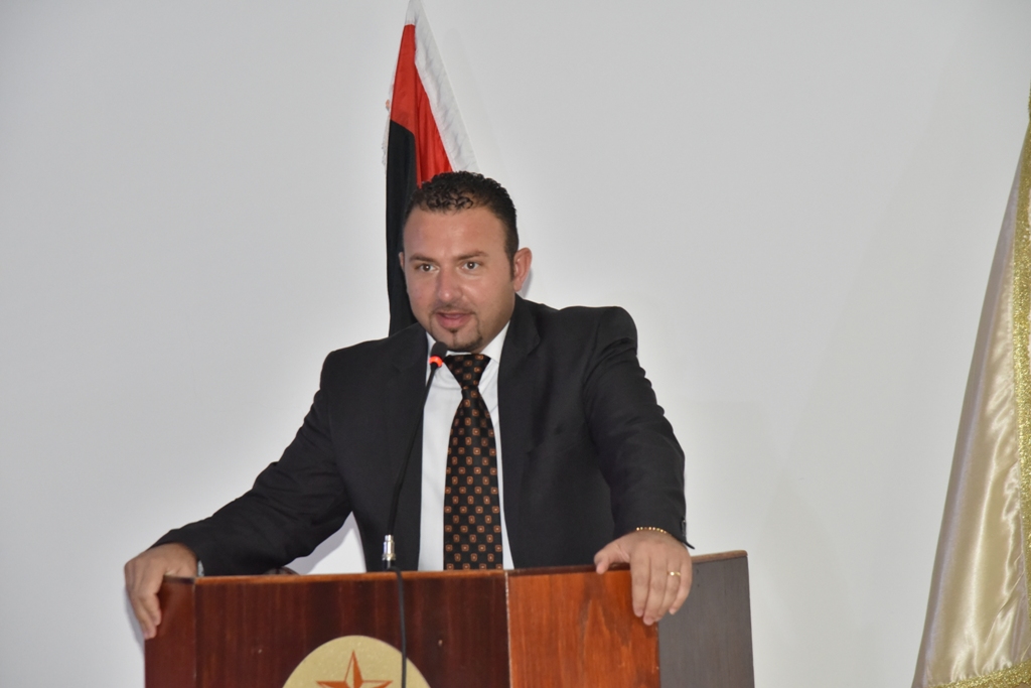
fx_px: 3437
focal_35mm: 120
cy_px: 344
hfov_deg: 17.1
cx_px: 516
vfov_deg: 11.4
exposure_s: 1/80
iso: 3200
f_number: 7.1
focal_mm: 120
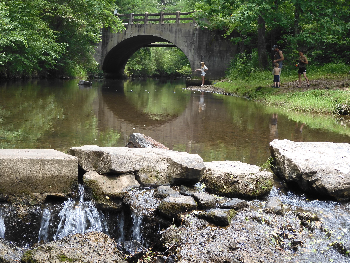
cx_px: 175
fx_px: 779
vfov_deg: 19.1
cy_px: 132
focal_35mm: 77
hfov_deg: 25.3
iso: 100
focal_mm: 13.7
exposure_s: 1/100
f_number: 4.5
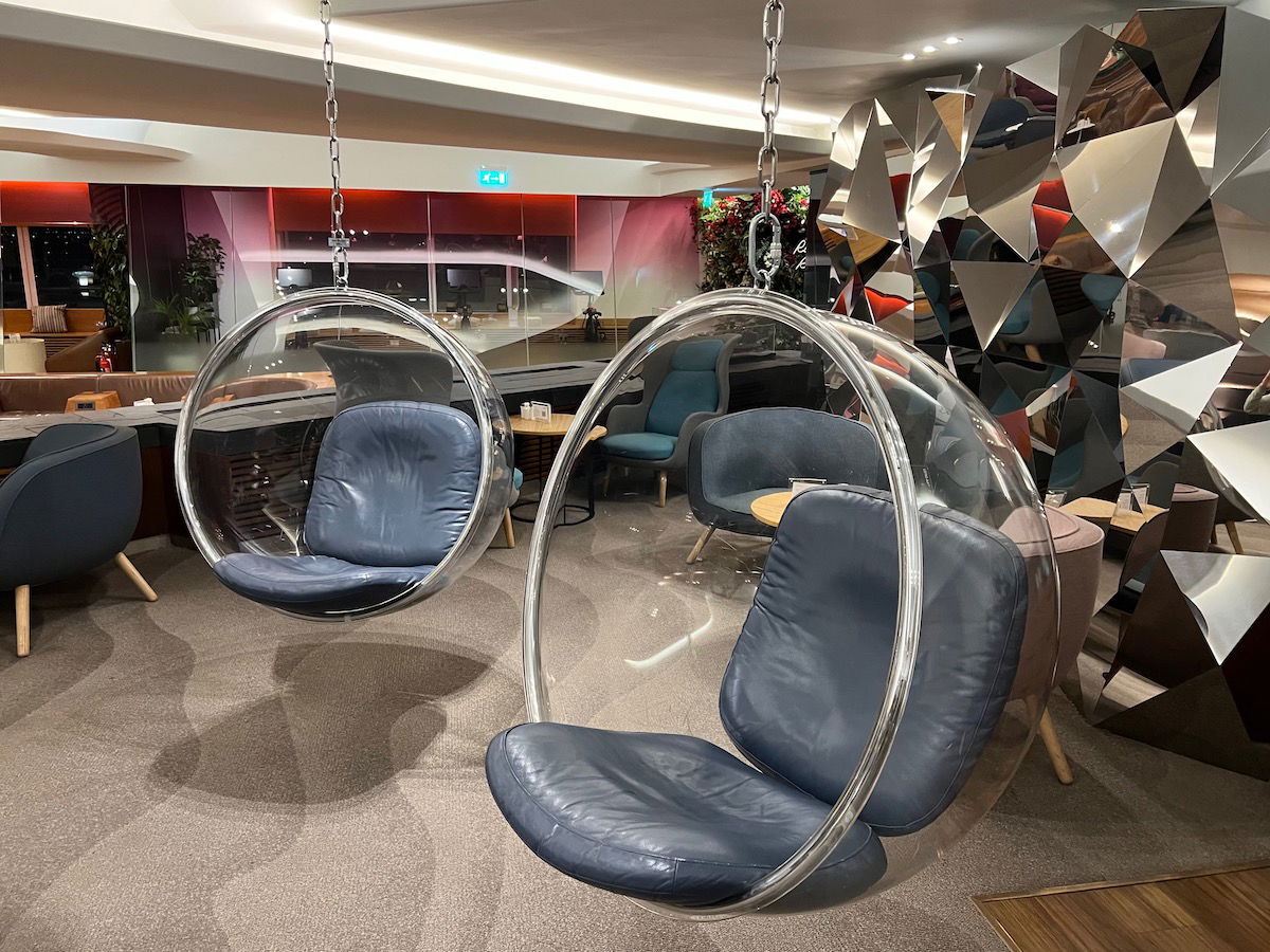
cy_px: 476
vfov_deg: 53.1
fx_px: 954
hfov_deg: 67.3
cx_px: 635
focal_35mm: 26
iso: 250
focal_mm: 5.7
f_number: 1.5
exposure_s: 1/50
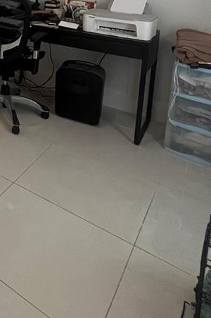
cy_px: -6
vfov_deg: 44.5
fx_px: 317
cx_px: -104
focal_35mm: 36
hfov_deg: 26.6
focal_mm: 1.57
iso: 320
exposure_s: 1/60
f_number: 1.8
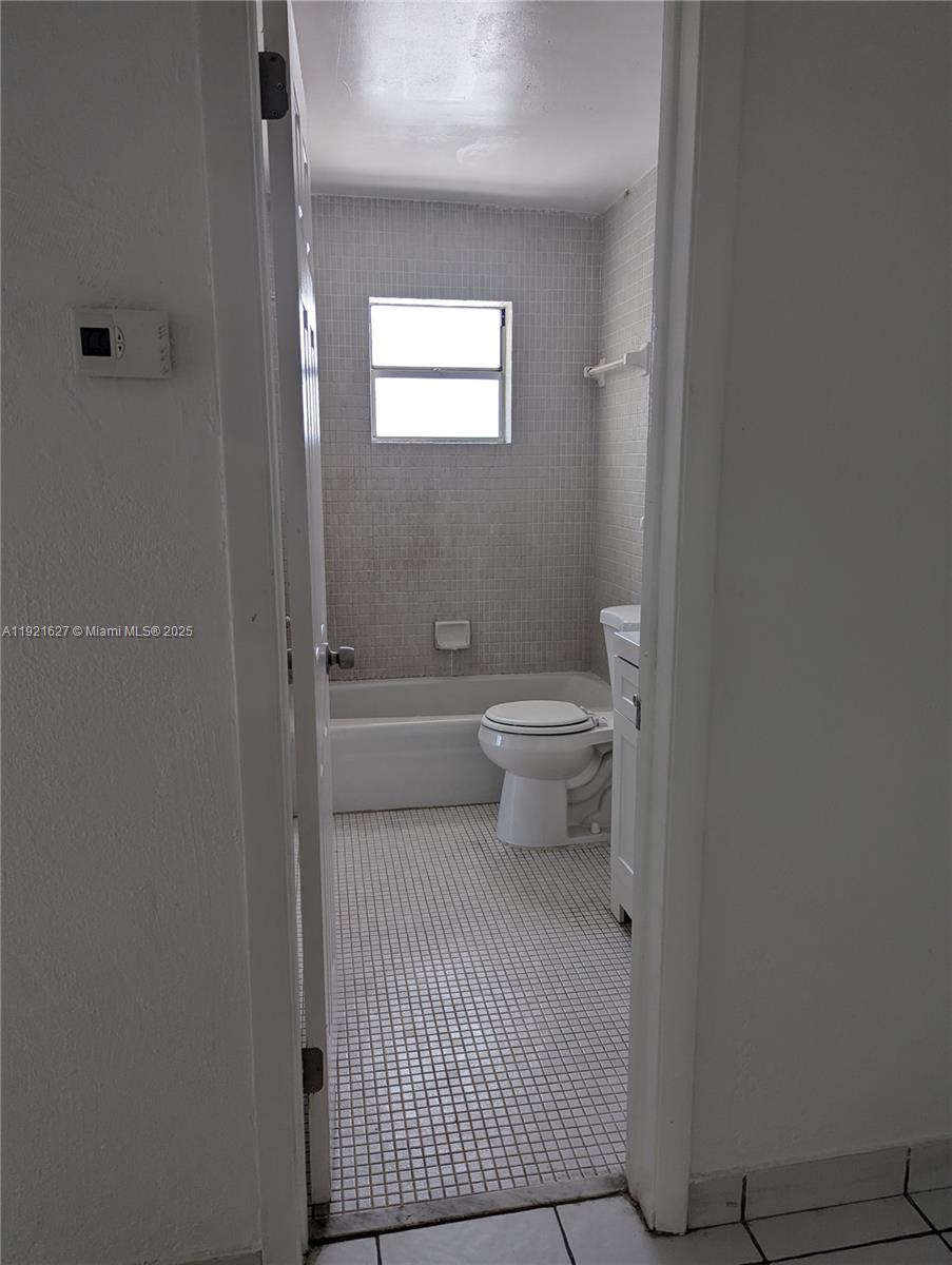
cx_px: 476
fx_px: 878
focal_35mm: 24
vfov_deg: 71.5
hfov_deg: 56.9
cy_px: 632
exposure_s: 1/120
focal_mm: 6.81
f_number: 1.85
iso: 84
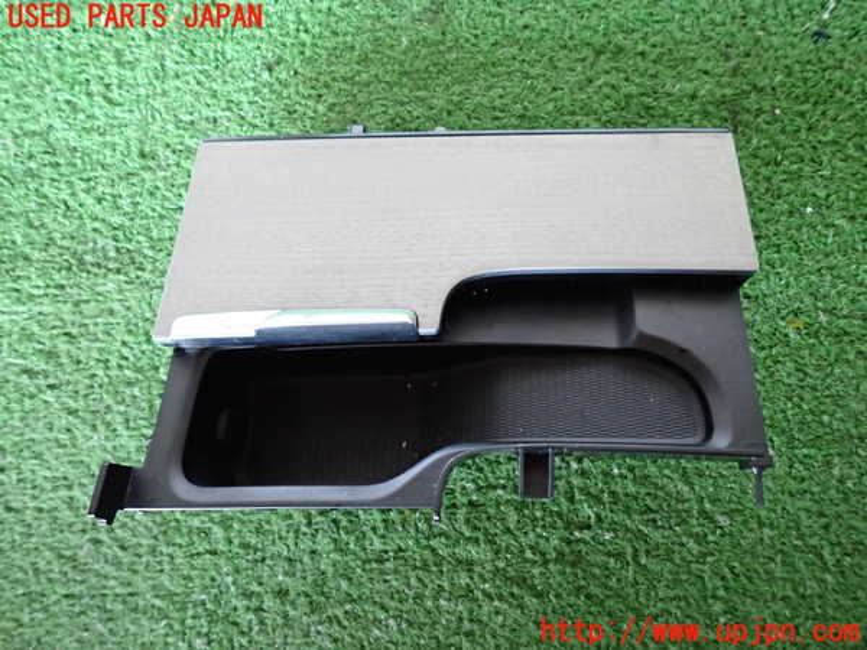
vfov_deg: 54.9
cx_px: 434
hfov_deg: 69.4
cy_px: 325
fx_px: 626
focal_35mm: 25
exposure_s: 1/30
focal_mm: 4.5
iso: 500
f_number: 2
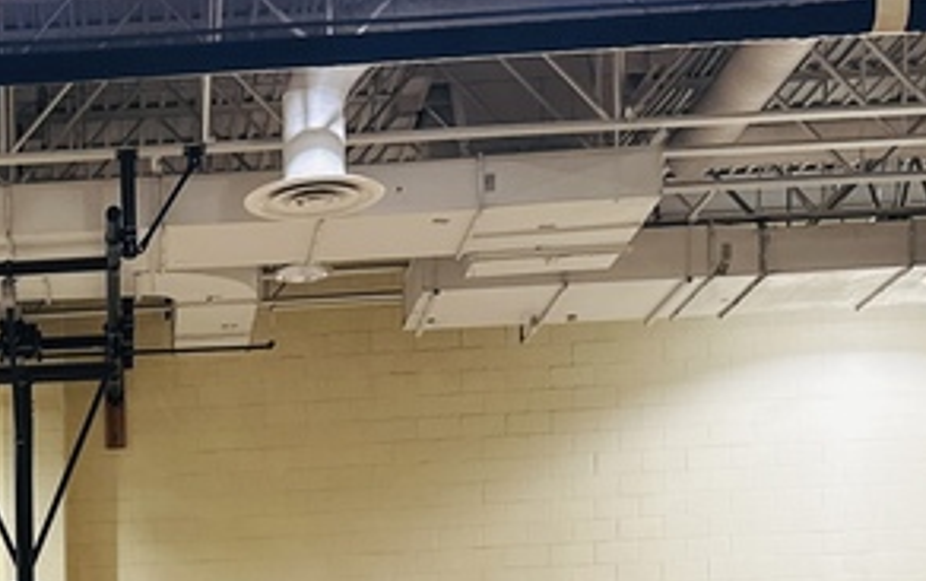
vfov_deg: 13.6
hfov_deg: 22.6
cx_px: -54
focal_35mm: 87
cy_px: 1019
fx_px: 2197
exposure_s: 1/60
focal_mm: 6.86
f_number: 1.78
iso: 160
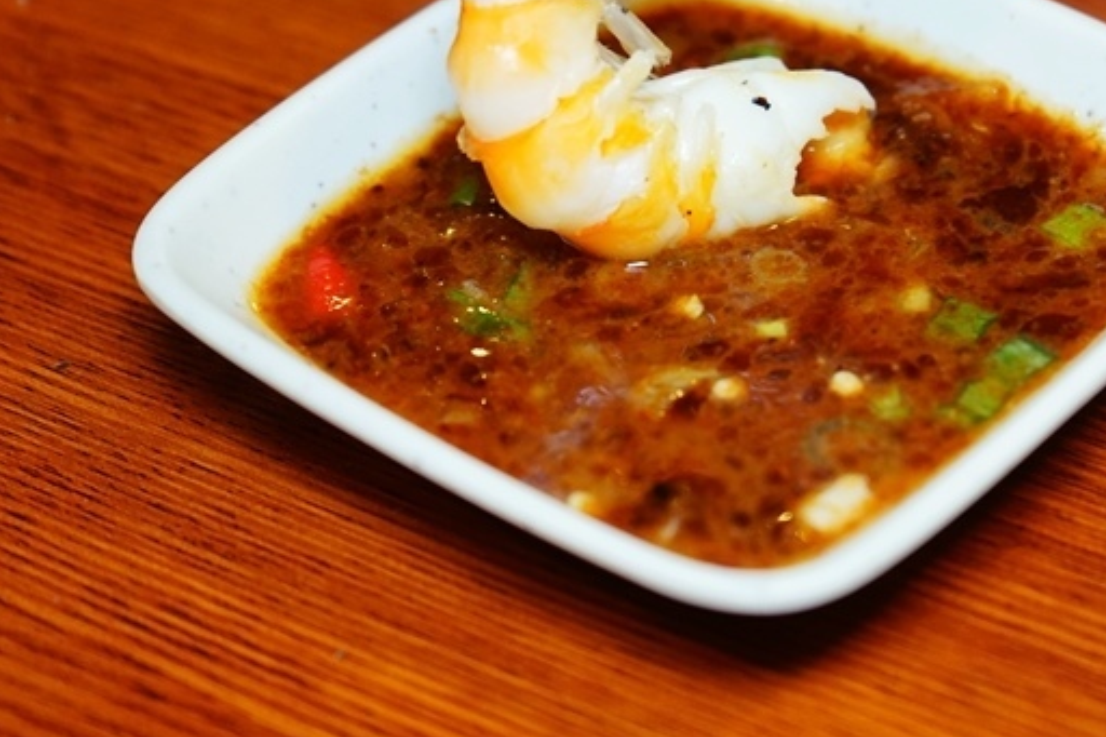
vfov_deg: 13.6
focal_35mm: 100
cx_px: 745
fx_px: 3071
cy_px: 172
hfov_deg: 20.3
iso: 1600
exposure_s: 1/80
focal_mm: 64
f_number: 5.6
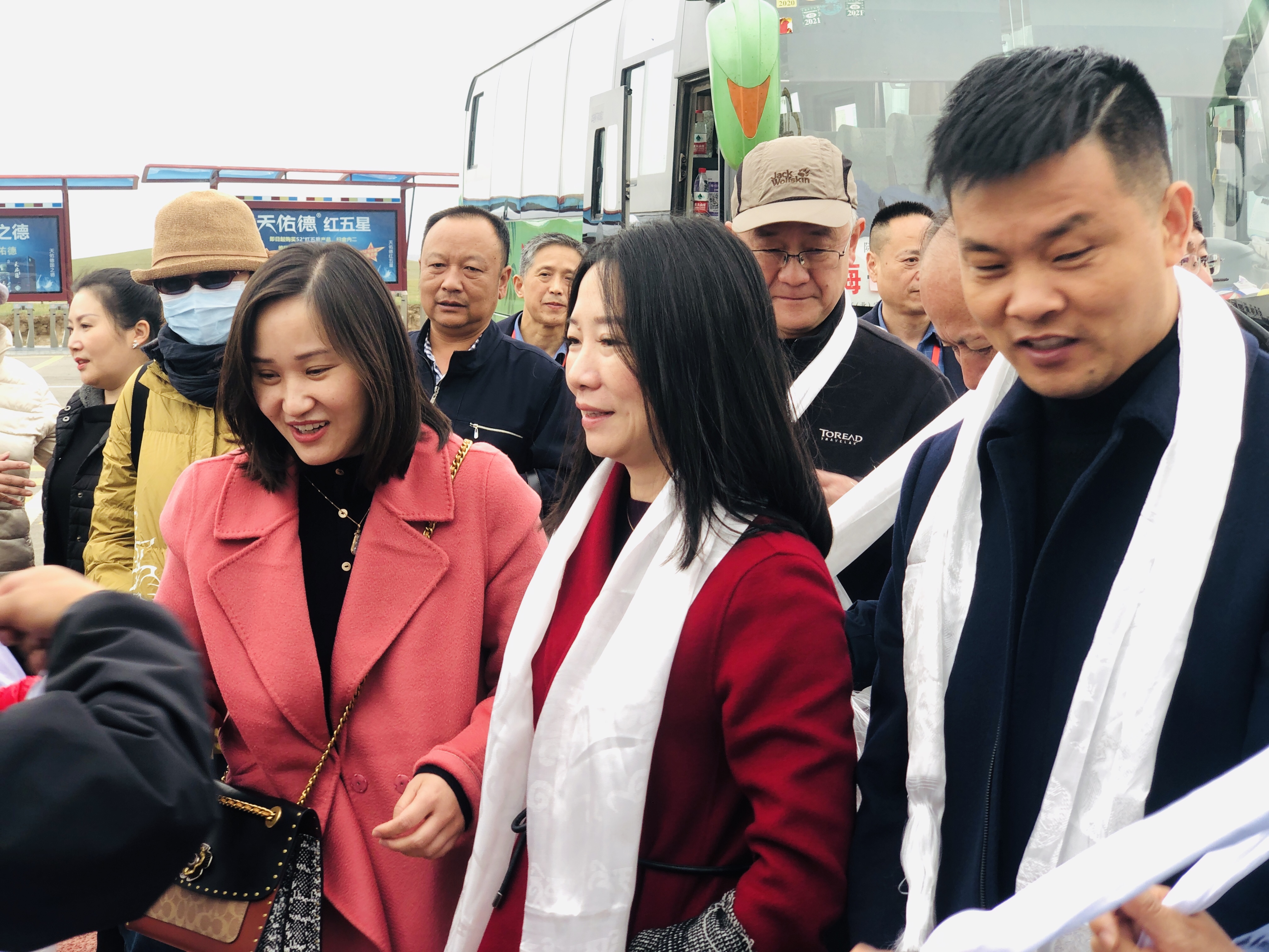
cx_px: 634
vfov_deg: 28.0
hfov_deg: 36.8
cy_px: 476
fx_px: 1906
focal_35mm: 52
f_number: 2.4
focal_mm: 6
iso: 20
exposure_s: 1/120
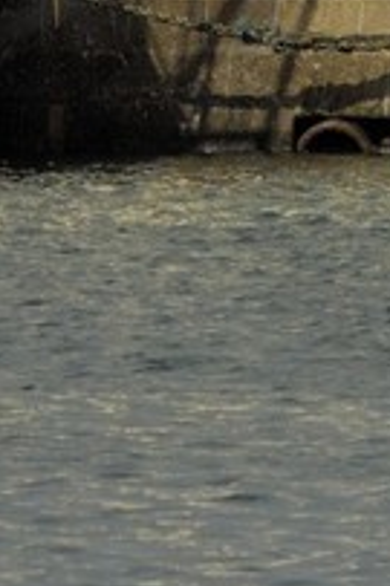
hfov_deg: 0.6
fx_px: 38413
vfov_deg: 0.9
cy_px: -921
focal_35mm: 2360
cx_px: -468
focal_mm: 200
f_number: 9
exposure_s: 1/320
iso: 100
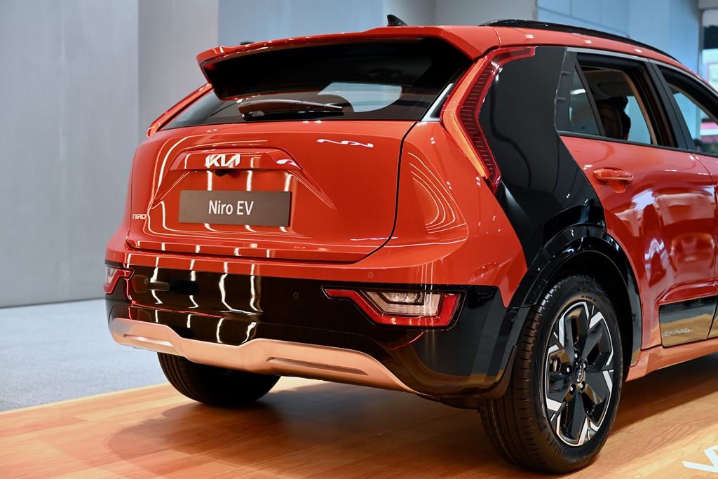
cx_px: 359
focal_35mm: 47
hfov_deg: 41.9
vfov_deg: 28.7
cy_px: 240
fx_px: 937
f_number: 2.8
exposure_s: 1/320
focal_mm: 47
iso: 1600
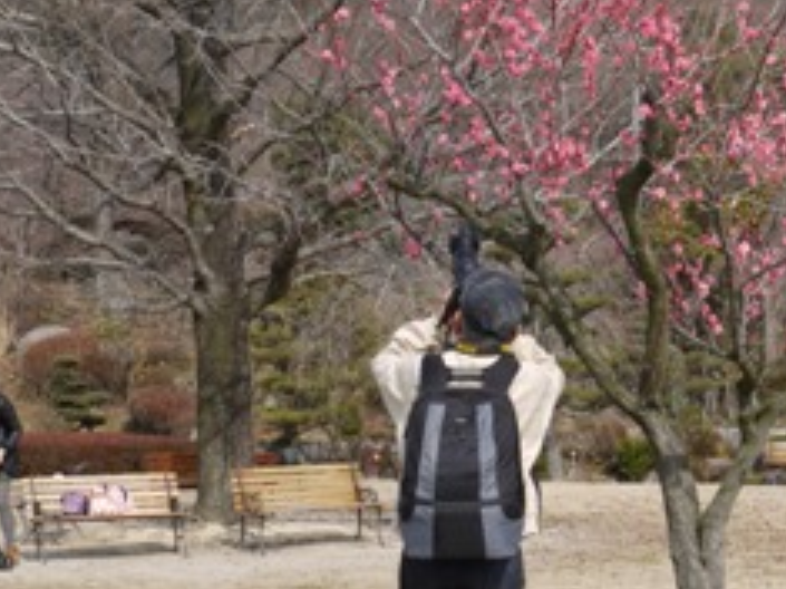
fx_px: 1906
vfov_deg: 17.5
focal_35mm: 84
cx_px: 508
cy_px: 325
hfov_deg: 23.2
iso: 100
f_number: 8
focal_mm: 22
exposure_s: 1/250
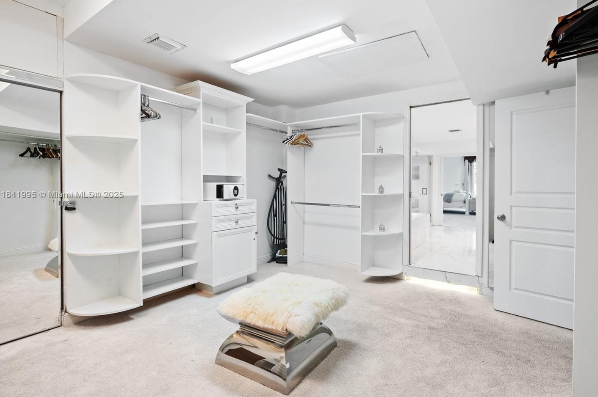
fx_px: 282
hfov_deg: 93.1
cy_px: 195
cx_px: 327
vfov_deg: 70.3
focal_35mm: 17
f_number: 8
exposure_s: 1/5
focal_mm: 15
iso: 200
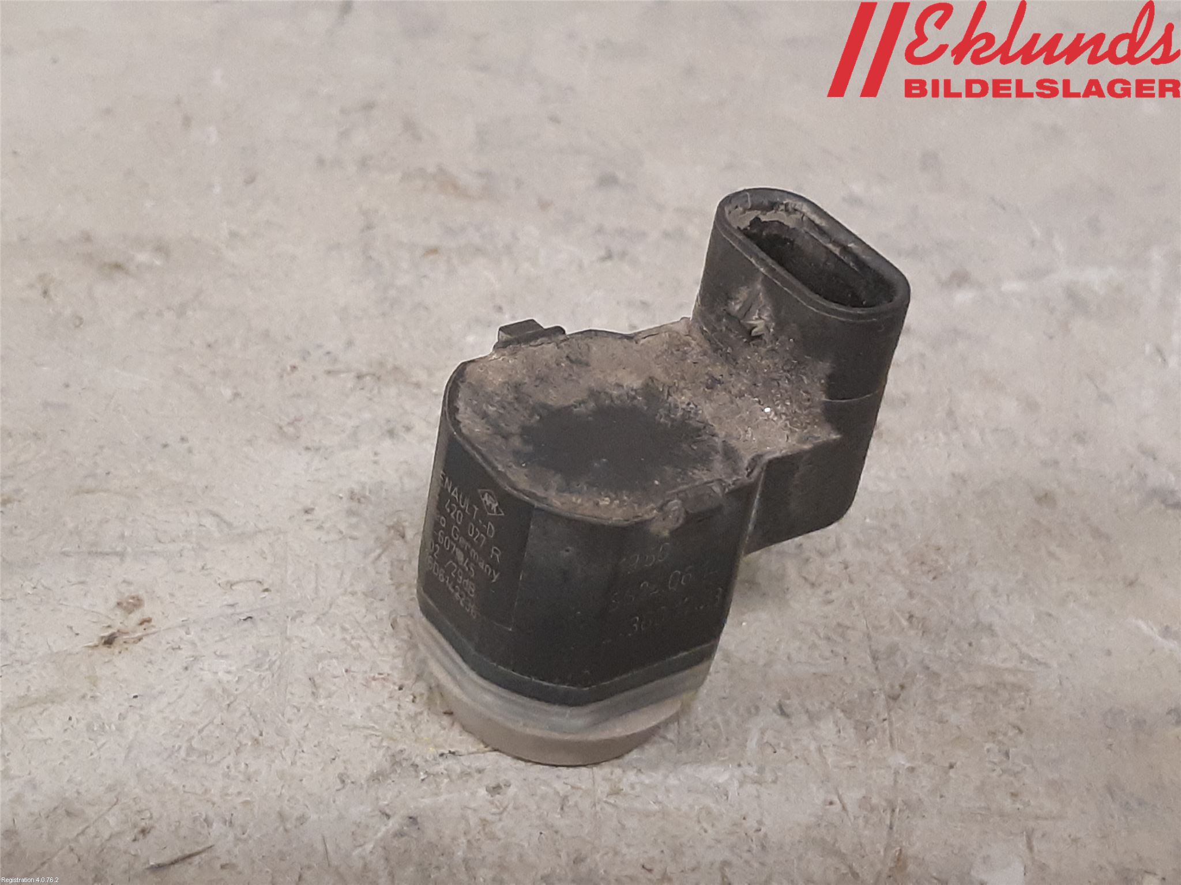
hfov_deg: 67.3
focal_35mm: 26
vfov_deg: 53.1
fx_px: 887
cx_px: 590
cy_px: 442
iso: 250
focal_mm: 3.93
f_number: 1.7
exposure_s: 1/50
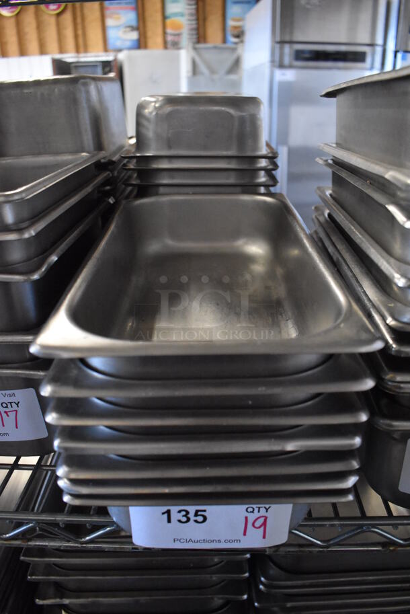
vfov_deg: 67.3
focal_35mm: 27
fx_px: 461
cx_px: 205
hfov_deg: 48.0
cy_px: 307
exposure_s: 1/125
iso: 5000
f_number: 3.5
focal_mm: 18
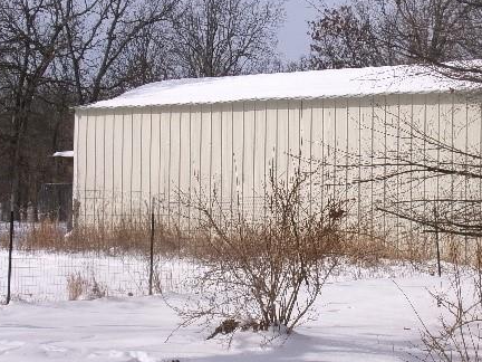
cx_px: 305
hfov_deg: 22.7
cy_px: 183
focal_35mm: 86
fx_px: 1197
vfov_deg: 17.2
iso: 100
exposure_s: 1/125
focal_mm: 10.3
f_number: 13.18
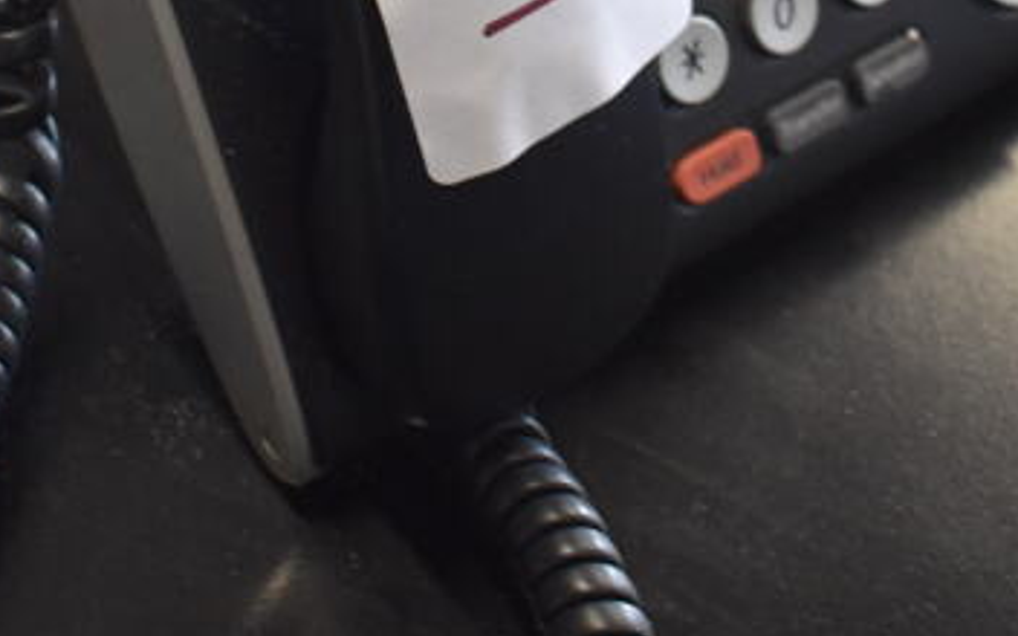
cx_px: 523
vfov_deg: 13.3
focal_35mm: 91
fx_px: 2534
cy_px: -395
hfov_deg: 22.7
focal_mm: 23
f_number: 4
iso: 1100
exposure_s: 1/60
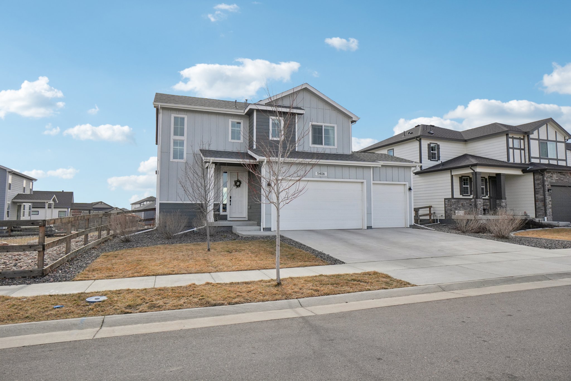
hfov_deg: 81.2
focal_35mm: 21
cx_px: 286
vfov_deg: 59.5
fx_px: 333
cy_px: 190
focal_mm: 14
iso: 400
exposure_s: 1/1600
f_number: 8
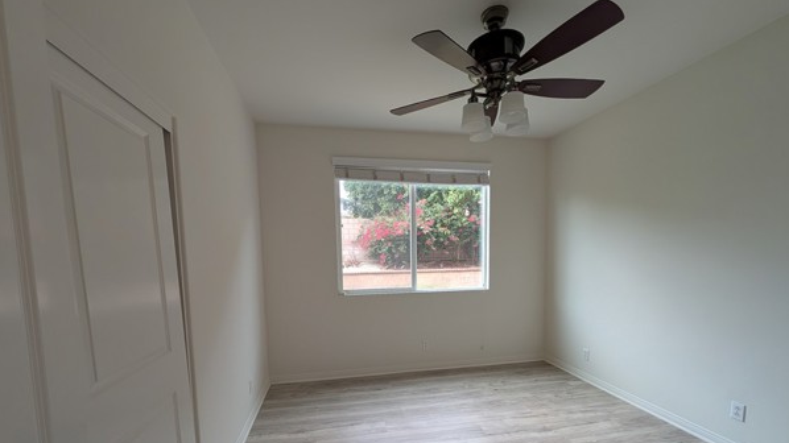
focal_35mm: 14
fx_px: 293
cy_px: 283
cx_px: 396
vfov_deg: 72.7
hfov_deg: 106.8
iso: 87
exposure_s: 1/124
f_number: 1.7
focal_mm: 2.02
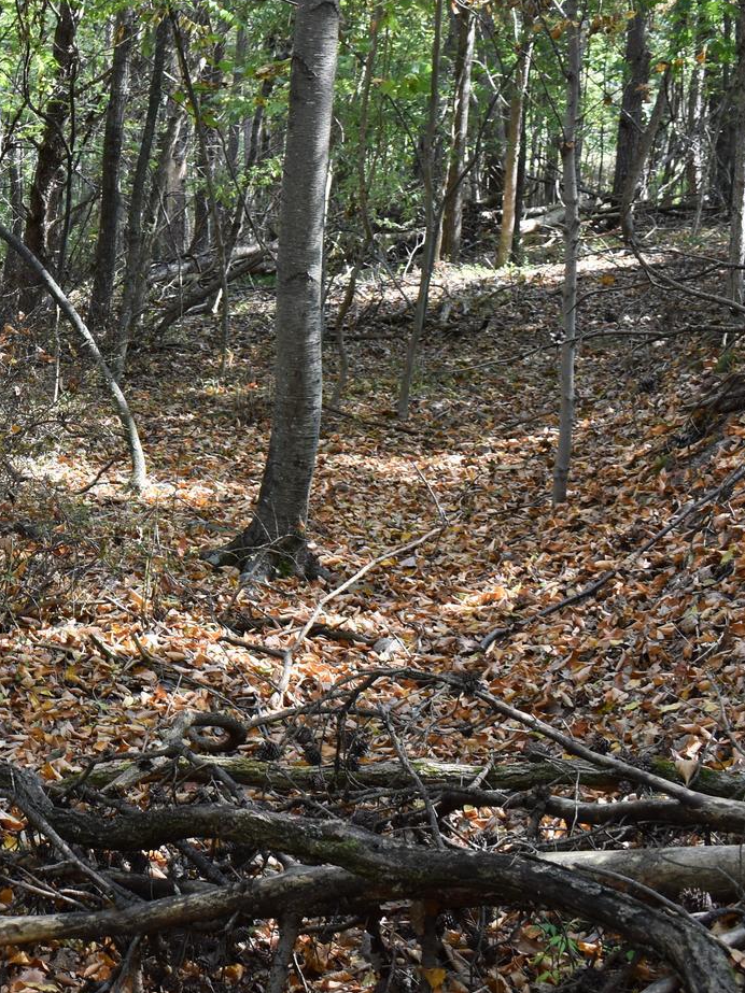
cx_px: -178
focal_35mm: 64
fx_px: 1837
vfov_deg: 30.2
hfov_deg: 21.1
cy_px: 377
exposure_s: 1/125
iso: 400
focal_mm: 20
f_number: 5.6
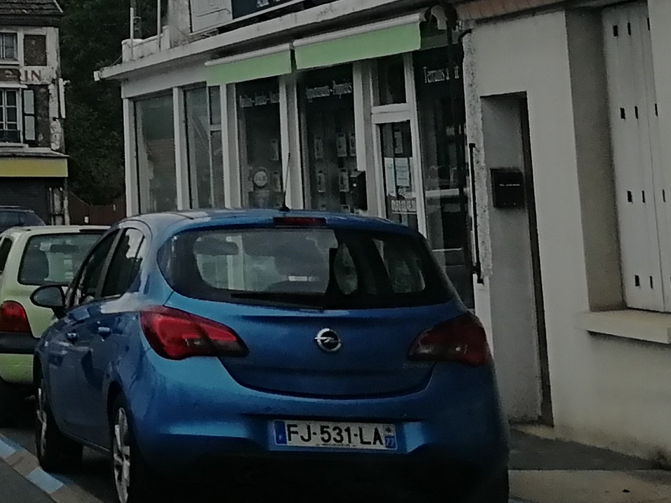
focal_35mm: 43
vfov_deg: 33.4
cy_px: 317
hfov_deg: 43.8
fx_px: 833
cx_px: 293
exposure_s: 1/1311
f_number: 2.2
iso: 50
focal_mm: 3.95
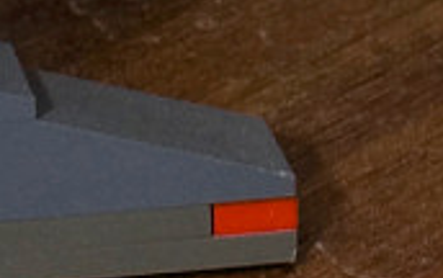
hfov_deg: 10.1
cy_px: -476
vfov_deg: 6.2
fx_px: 2406
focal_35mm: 199
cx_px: -242
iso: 200
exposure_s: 1/50
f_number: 11
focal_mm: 28
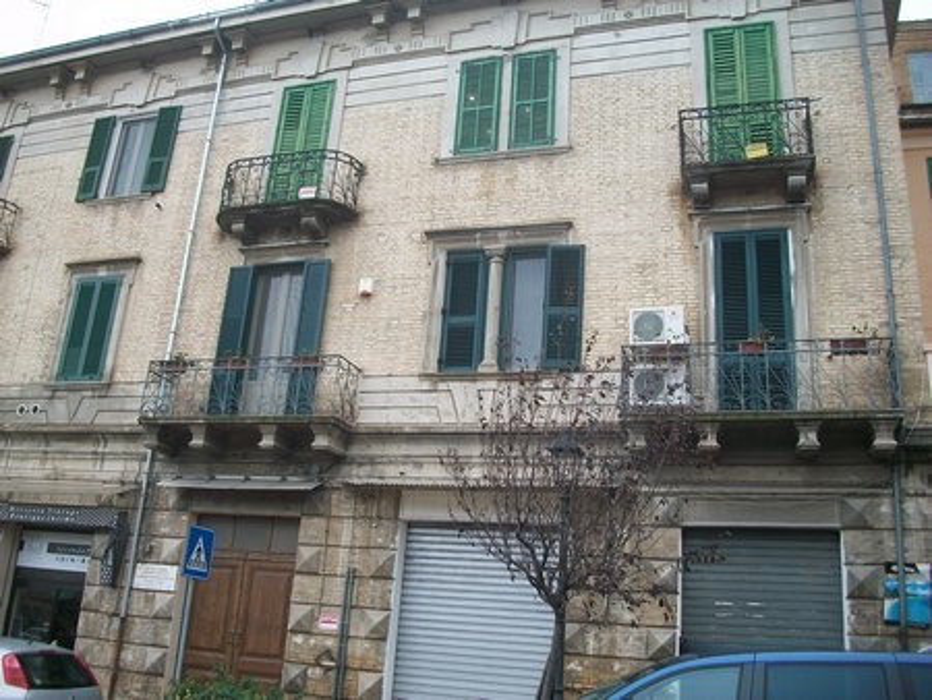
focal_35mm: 32
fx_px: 862
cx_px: 466
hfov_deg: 56.8
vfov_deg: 44.2
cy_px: 350
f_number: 2.9
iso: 80
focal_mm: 5.7
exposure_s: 1/100
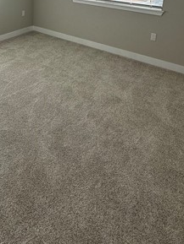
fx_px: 220
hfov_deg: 43.6
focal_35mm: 31
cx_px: 41
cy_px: 15
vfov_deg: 50.3
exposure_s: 1/238
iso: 50
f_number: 2.2
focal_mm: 2.22
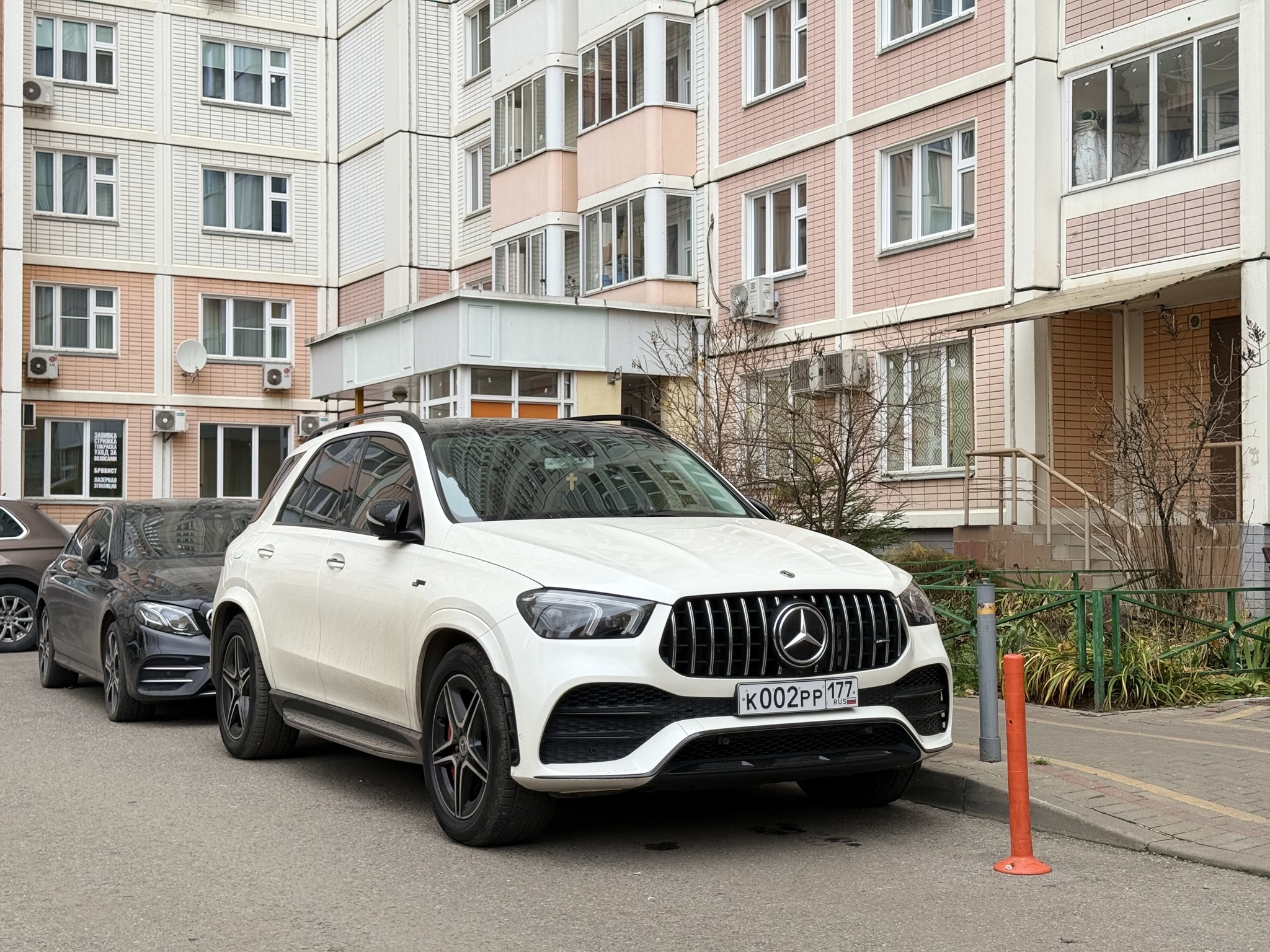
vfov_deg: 30.3
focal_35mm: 48
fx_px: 1761
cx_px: 635
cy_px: 476
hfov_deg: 39.7
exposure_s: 1/121
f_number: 1.78
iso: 50
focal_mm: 6.76
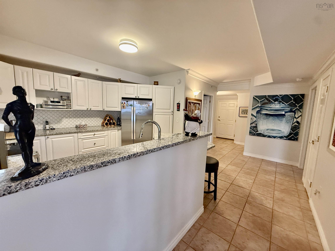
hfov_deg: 102.1
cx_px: 168
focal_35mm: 14
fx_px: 135
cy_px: 126
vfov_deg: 85.7
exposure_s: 1/60
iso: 320
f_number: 2.2
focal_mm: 2.22
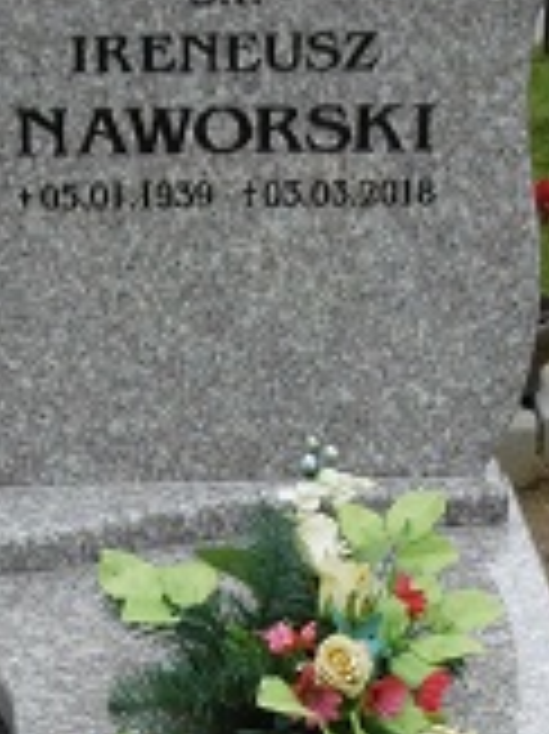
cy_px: 1000
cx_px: 212
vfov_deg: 15.7
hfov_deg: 12.5
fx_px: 2499
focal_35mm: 118
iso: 100
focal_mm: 5.8
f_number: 3.5
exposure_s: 1/800
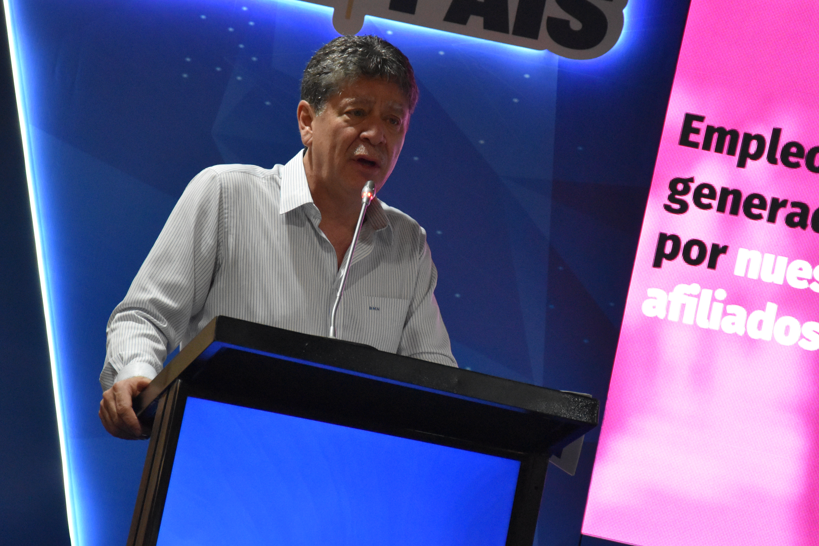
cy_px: 264
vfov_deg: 9.4
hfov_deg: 14.1
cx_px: 388
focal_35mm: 146
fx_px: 3321
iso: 4000
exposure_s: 1/60
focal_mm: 80
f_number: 5.3
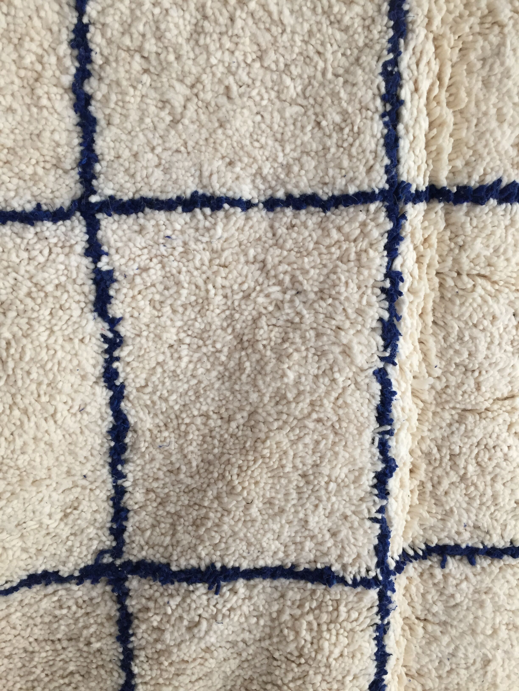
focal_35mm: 29
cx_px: 260
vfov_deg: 61.7
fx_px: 580
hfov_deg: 48.2
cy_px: 346
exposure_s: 1/33
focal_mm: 4.15
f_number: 2.2
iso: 100
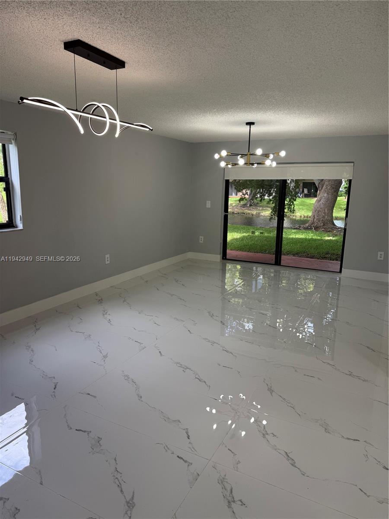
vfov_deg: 71.6
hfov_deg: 56.8
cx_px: 194
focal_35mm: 24
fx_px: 360
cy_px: 260
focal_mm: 6.76
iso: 100
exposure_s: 1/318
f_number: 1.78
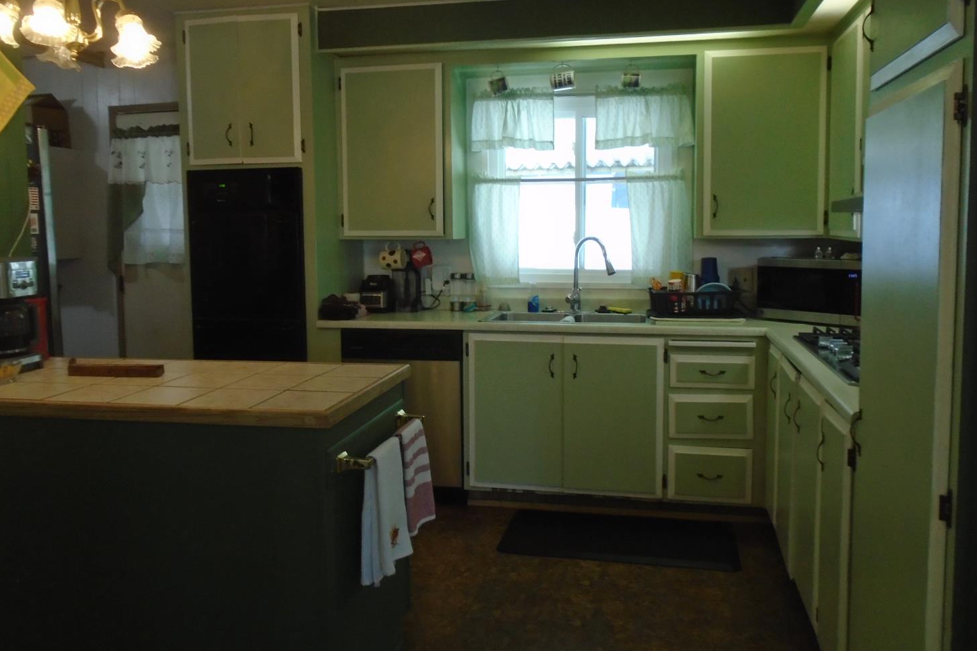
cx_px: 504
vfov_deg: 46.3
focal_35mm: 28
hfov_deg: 65.5
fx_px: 760
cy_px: 288
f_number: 3.2
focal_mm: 4.6
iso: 200
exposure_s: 1/30
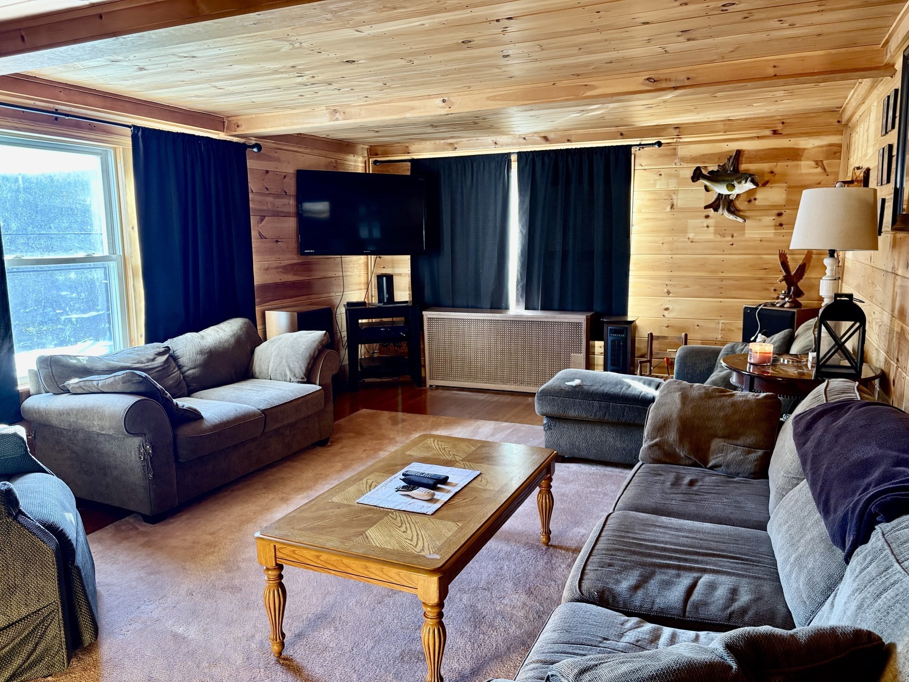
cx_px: 454
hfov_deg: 67.3
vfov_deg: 53.1
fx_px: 683
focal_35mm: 26
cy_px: 341
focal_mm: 5.96
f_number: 1.6
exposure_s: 1/60
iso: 200
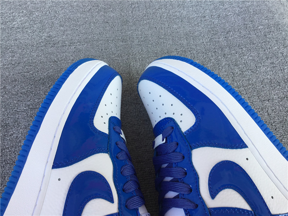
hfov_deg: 58.4
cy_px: 108
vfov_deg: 45.4
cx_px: 144
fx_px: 258
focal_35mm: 31
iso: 25
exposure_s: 1/198
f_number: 2.4
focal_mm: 3.3
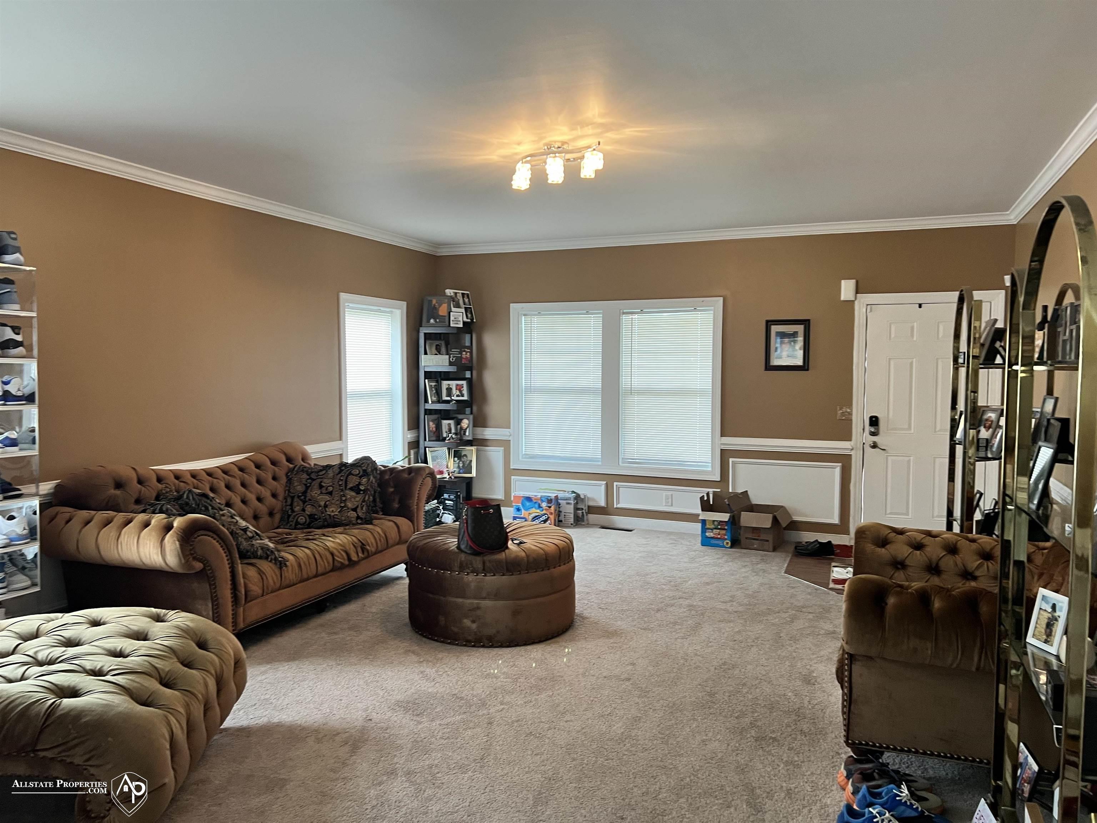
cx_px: 548
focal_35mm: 26
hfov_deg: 67.3
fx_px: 824
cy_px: 412
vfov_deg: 53.1
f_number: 1.5
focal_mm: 5.7
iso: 160
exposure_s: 1/60
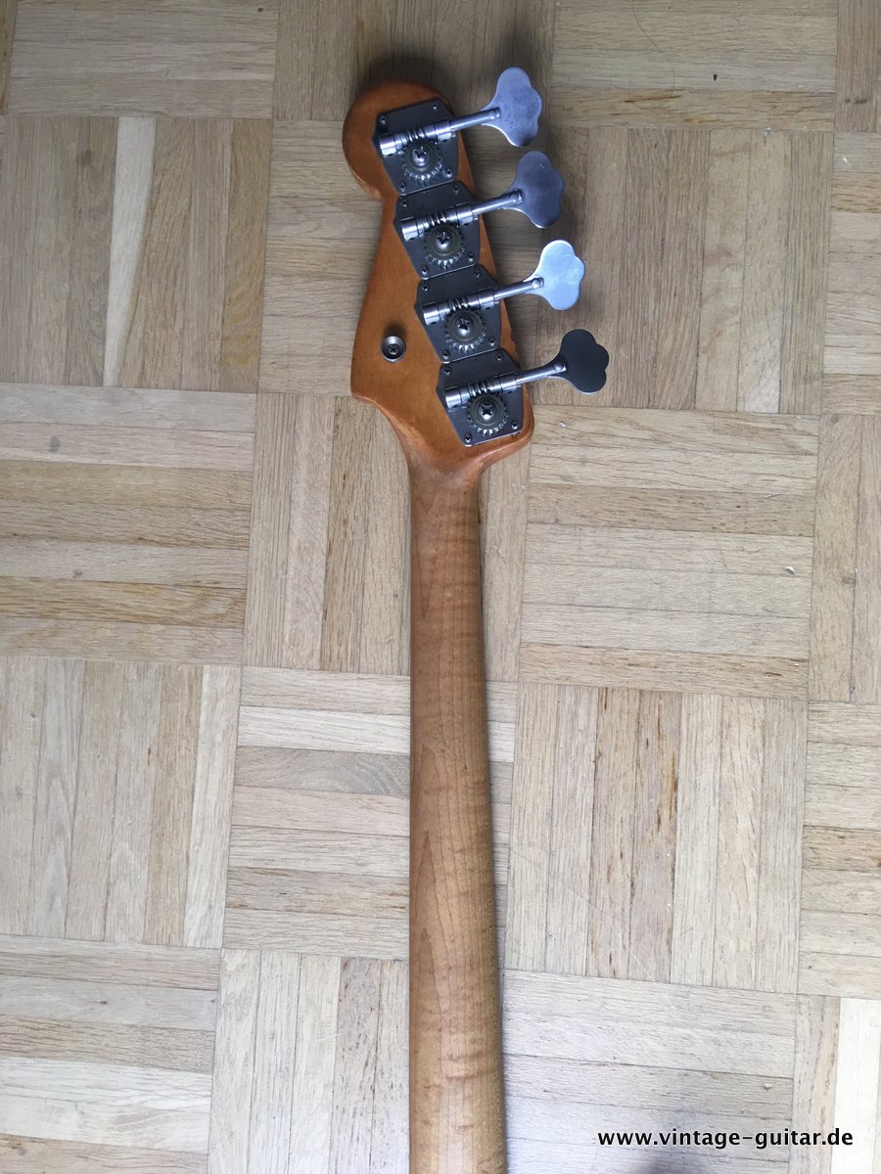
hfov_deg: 48.2
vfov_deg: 61.7
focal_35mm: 29
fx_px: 984
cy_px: 587
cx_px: 440
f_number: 2.2
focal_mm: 4.15
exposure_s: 1/33
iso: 32
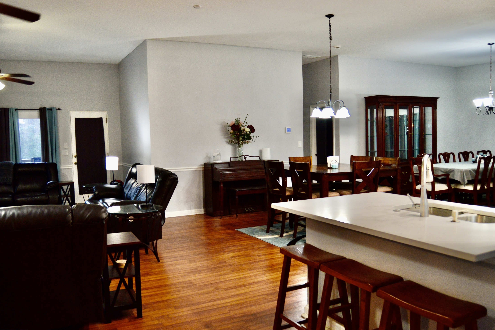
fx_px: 399
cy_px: 171
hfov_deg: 63.6
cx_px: 240
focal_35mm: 29
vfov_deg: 44.9
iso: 800
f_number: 4
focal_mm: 18
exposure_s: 1/60
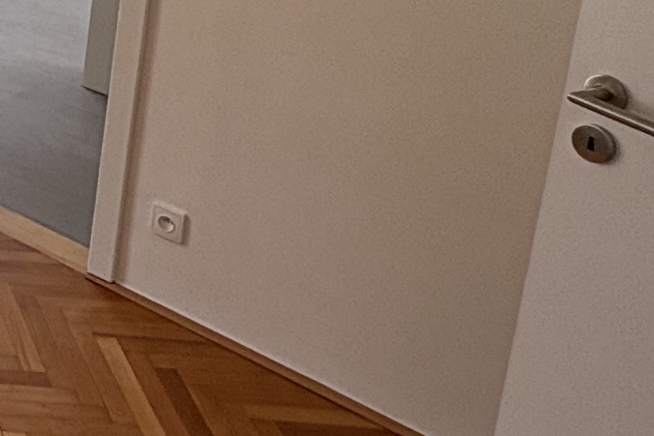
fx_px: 1199
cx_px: -368
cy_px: -210
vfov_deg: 18.4
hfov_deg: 23.4
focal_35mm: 66
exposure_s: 1/390
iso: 64
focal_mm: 2.22
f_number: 2.2
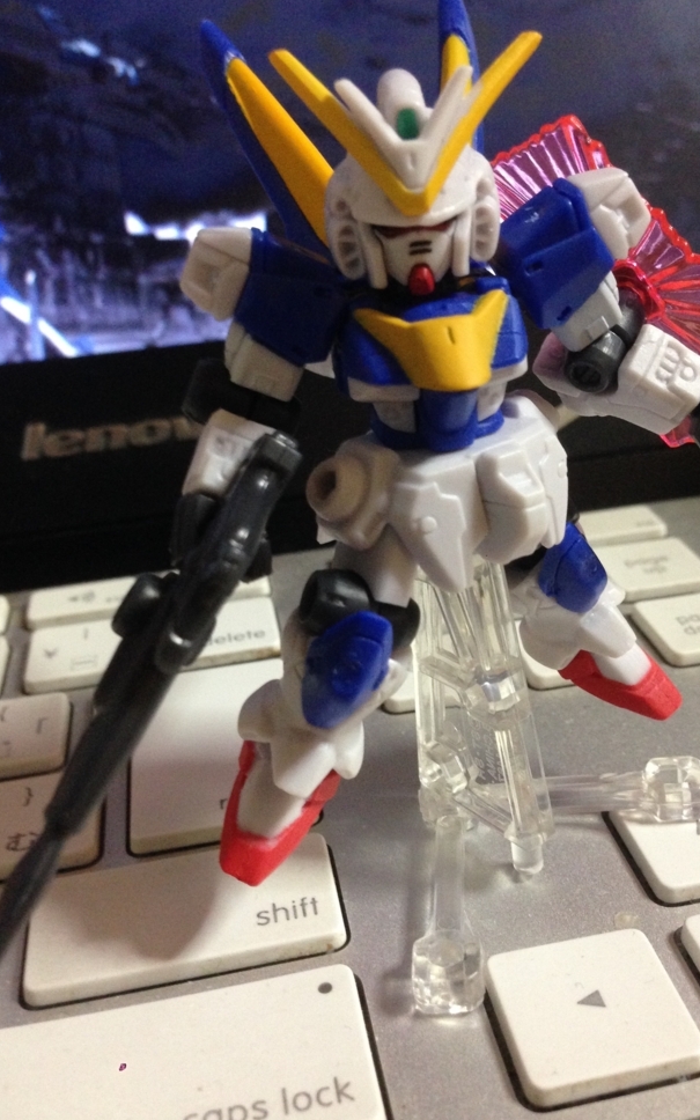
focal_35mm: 37
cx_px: 393
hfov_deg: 34.4
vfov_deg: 52.7
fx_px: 1129
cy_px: 546
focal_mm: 4.12
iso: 250
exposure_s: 1/20
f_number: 2.4
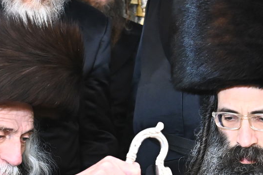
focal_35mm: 118
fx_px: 861
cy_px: 126
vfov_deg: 11.6
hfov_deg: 17.4
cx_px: 142
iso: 5000
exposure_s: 1/250
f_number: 4.5
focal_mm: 45
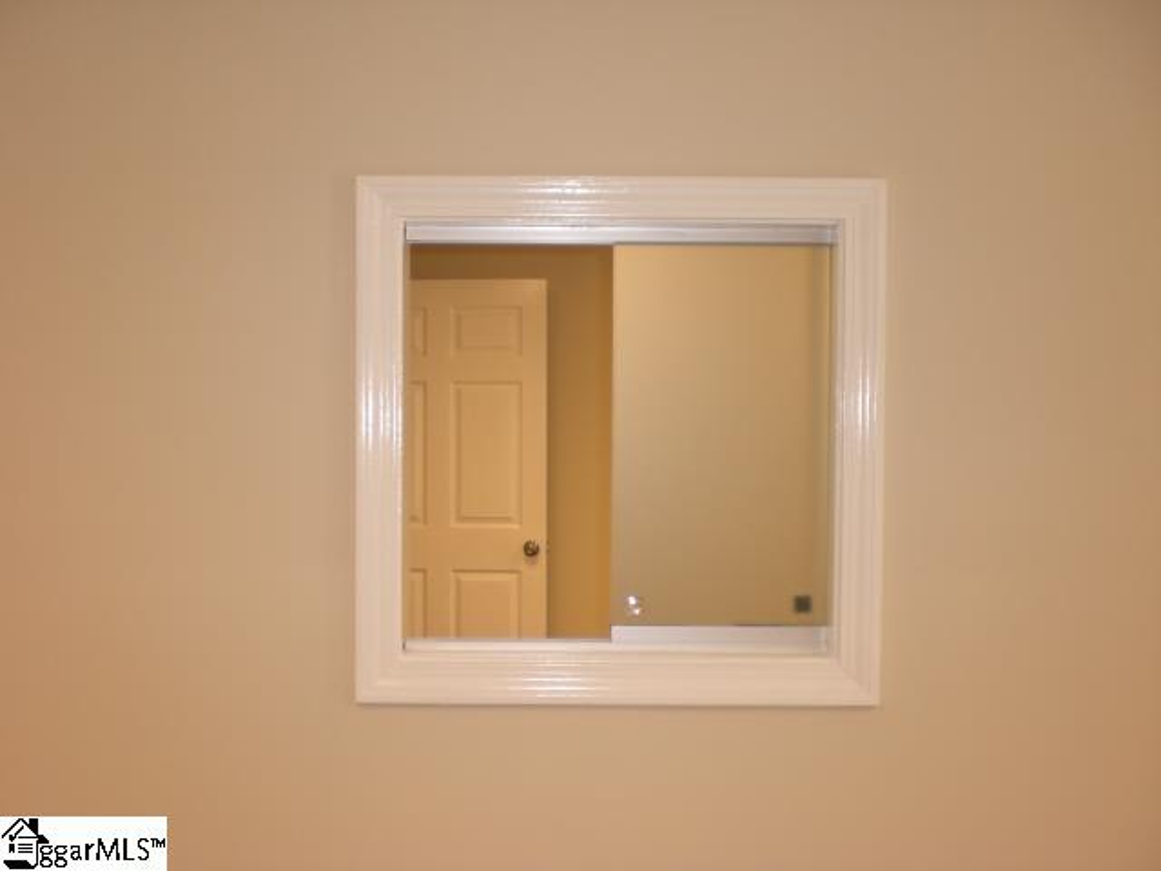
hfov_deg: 49.0
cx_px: 580
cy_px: 436
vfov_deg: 37.7
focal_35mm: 38
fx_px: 1274
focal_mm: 6.3
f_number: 3.1
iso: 100
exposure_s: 1/80
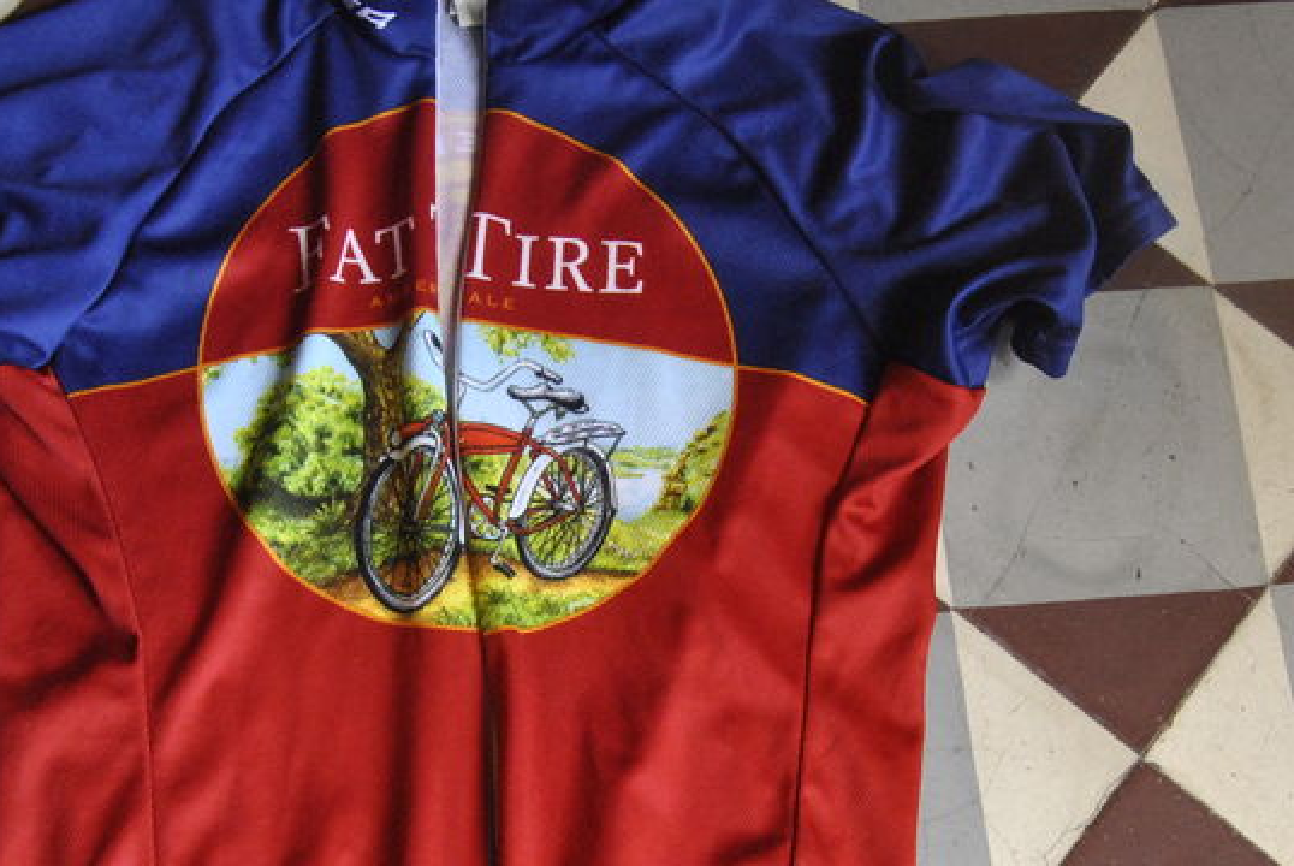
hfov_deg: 37.3
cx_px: 498
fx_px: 1905
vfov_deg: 25.4
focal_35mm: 53
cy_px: 631
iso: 800
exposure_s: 1/13
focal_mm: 19
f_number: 7.1
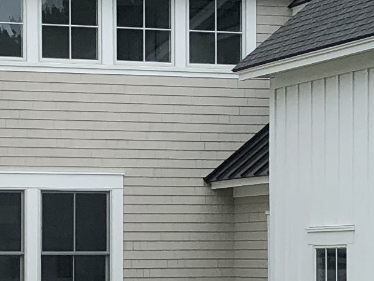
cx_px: 279
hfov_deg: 10.7
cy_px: 228
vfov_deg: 8.0
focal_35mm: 185
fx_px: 2000
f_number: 1.8
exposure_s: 1/1779
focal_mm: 3.99
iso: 20
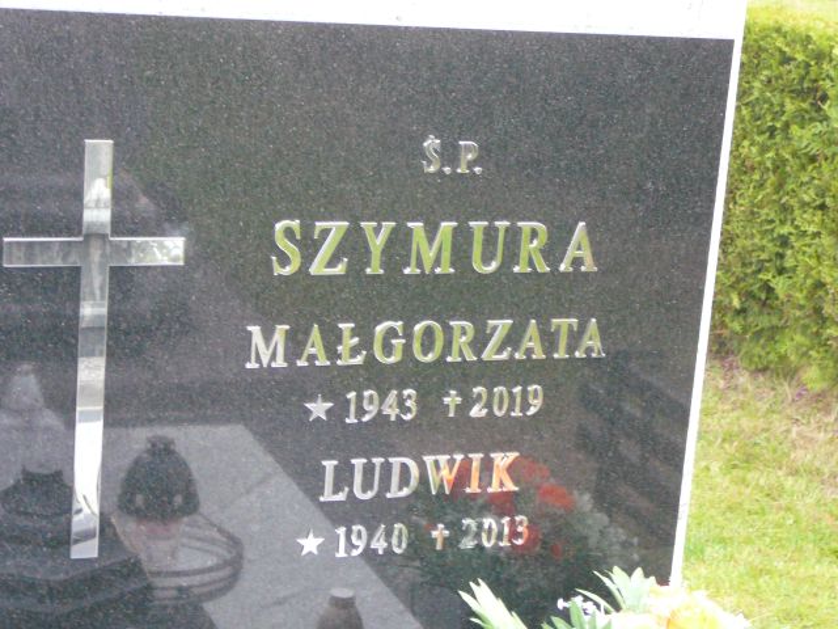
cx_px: 419
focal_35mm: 77
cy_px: 314
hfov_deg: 25.3
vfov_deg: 19.1
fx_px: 1864
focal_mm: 11.5
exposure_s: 1/30
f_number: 3.7
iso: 400
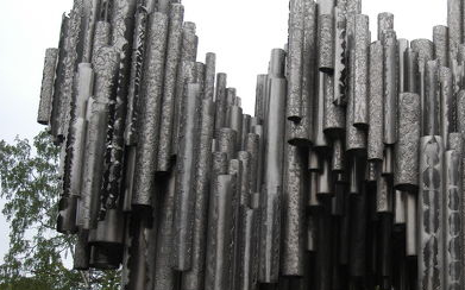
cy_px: 200
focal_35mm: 61
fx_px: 773
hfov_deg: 32.5
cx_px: 381
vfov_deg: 21.2
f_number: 6.3
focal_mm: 24
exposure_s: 1/160
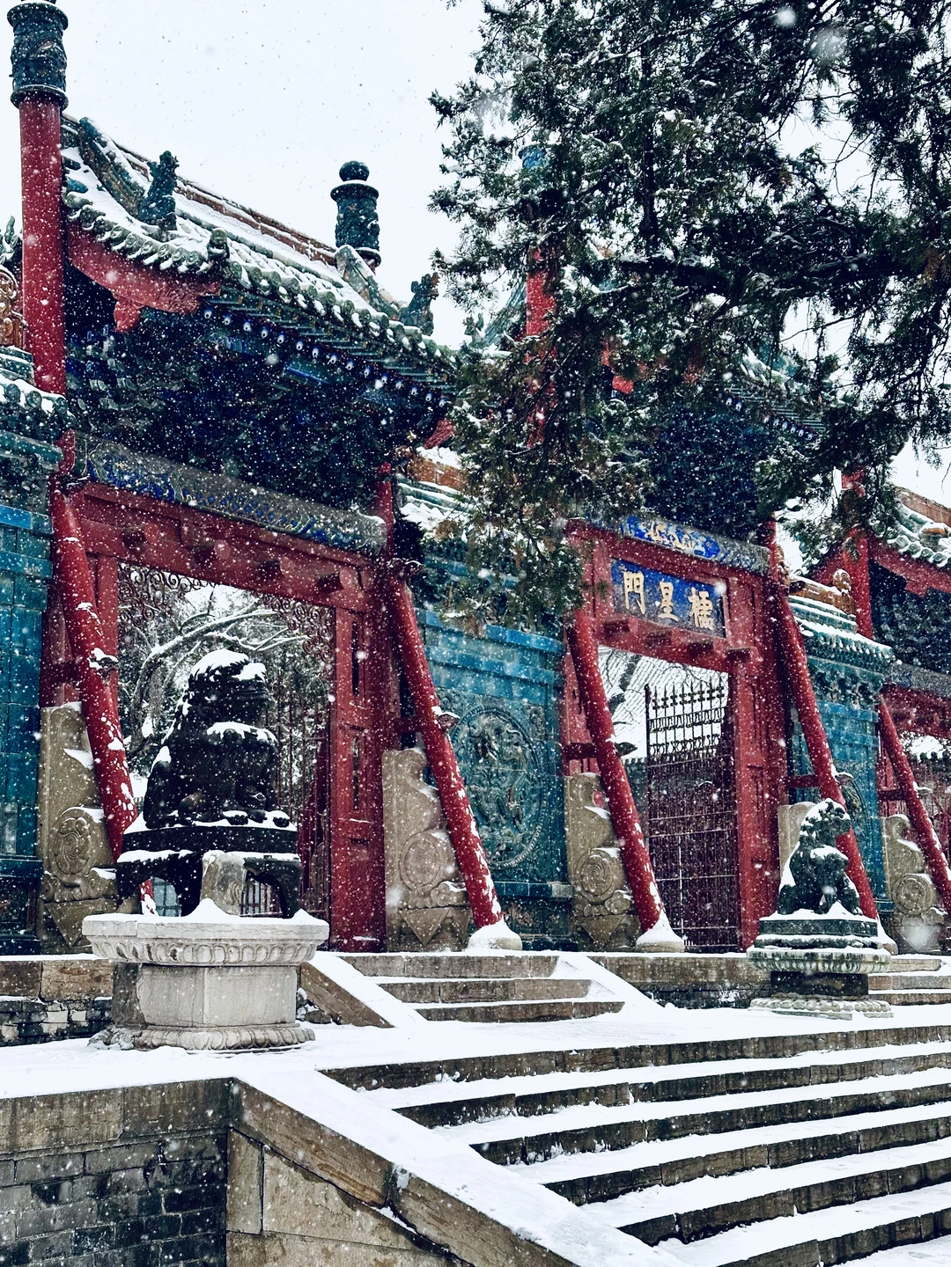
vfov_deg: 39.7
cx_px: 476
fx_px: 1758
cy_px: 634
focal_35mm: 48
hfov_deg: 30.3
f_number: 1.78
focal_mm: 6.86
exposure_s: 1/289
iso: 64
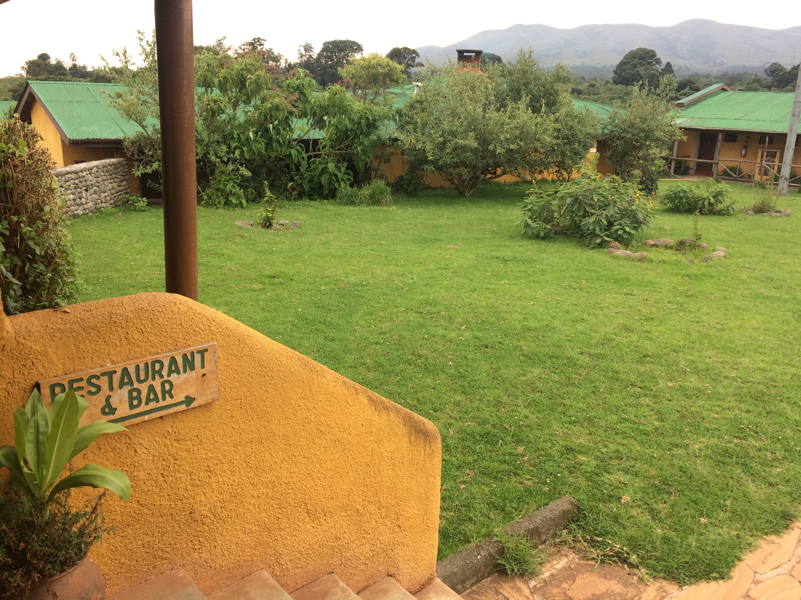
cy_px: 300
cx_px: 400
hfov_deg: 61.7
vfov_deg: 48.2
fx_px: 671
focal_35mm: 29
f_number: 2.2
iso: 32
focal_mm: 4.15
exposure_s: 1/261
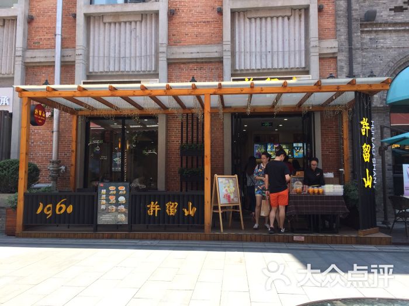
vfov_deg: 48.2
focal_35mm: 29
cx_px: 204
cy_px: 153
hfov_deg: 61.7
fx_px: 343
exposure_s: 1/482
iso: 32
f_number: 2.2
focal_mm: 4.15
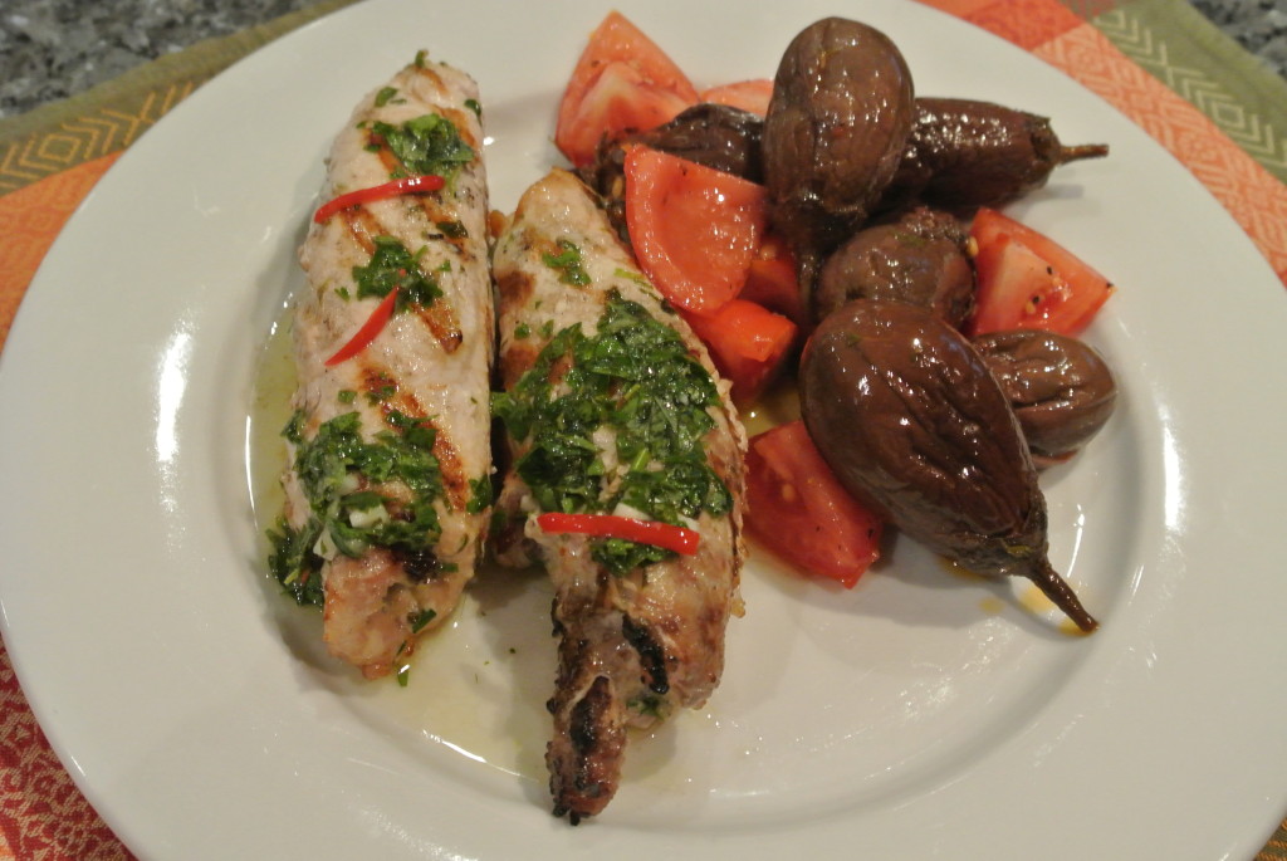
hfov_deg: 48.4
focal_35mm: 40
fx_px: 1431
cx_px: 644
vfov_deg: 33.5
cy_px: 430
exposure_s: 1/15
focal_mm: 15.1
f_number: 5.6
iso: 1100
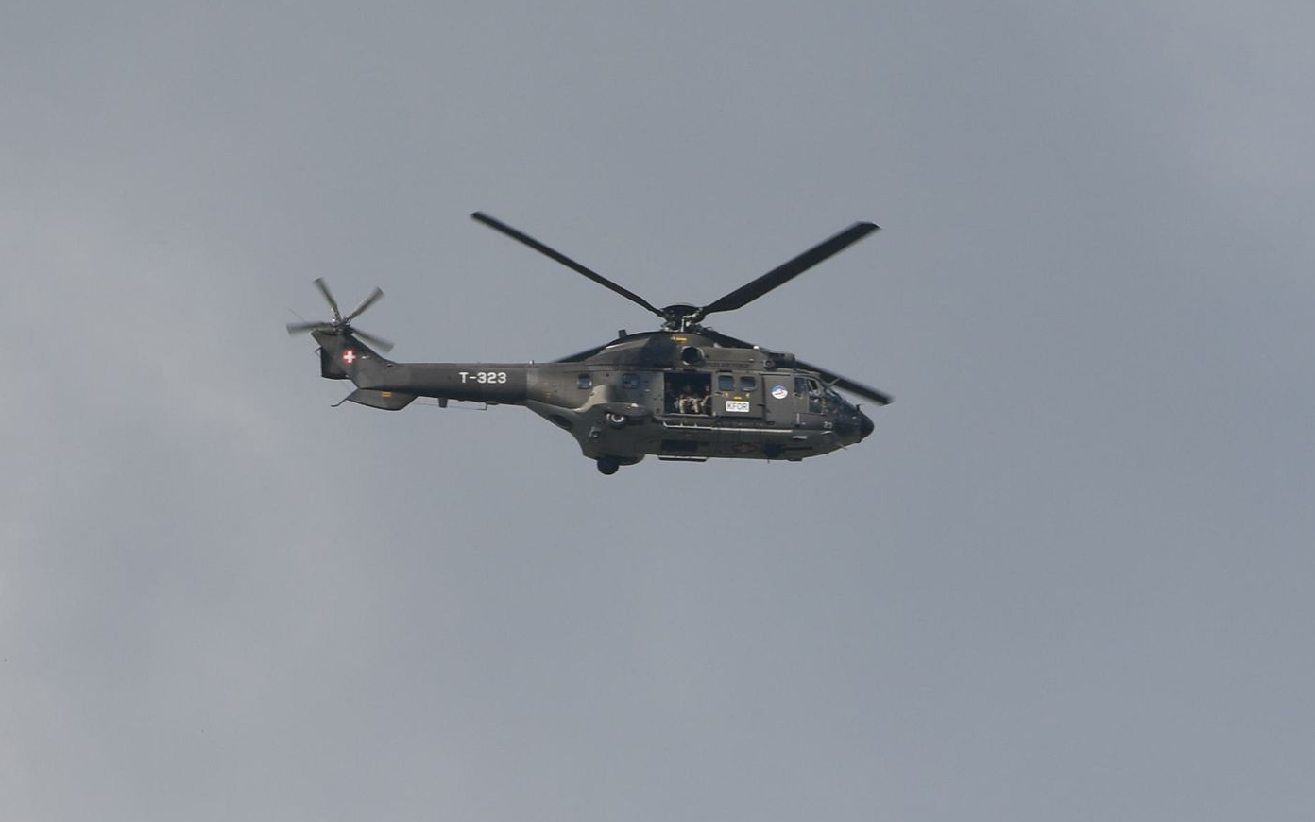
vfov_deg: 6.4
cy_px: 385
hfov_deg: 10.2
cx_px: 658
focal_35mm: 205
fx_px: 7347
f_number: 6.3
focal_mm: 200
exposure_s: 1/640
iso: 100
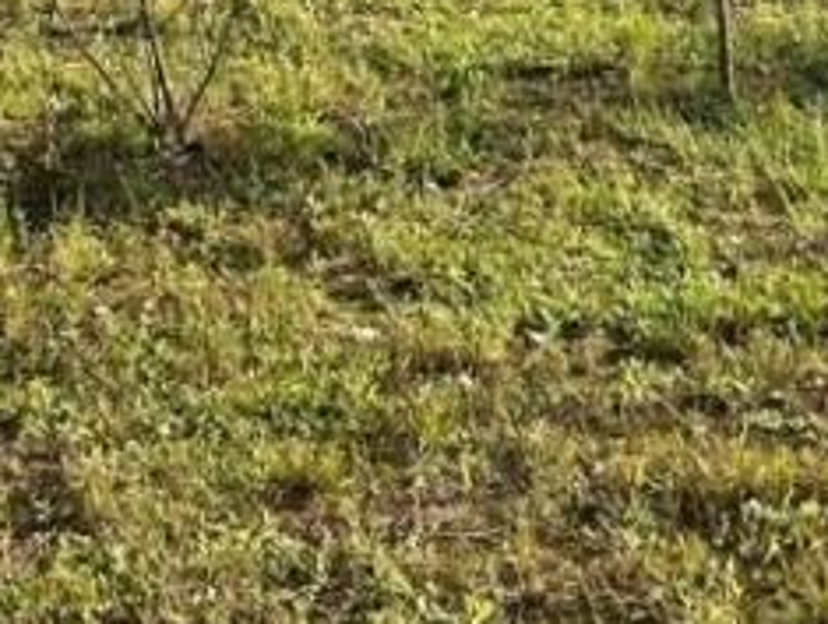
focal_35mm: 106
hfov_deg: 17.9
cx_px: -56
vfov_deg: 12.8
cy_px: -465
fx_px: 2539
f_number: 1.5
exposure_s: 1/3968
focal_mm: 5.7
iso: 50
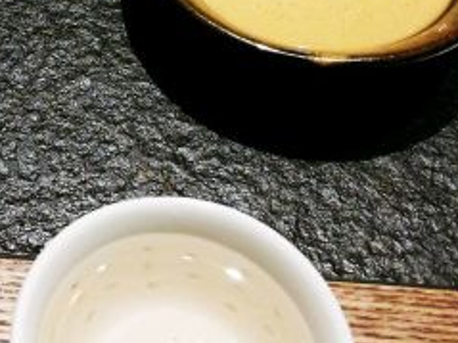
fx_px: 1045
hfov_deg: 23.4
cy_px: -59
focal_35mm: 79
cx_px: -26
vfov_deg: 17.8
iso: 200
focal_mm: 3.95
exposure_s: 1/33.3
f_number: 2.2
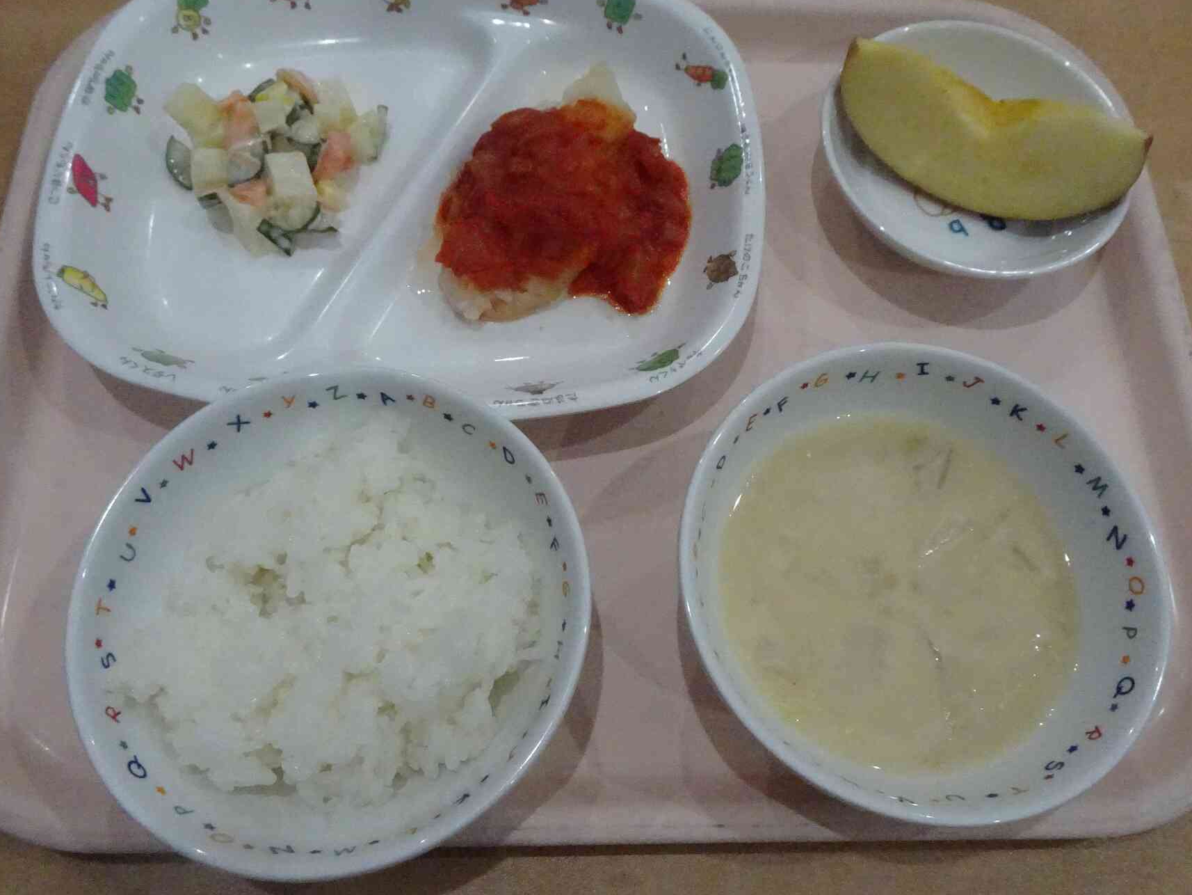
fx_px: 964
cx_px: 601
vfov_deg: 49.7
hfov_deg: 63.4
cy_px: 415
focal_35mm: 28
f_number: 3.5
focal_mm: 4.1
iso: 2000
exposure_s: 1/250
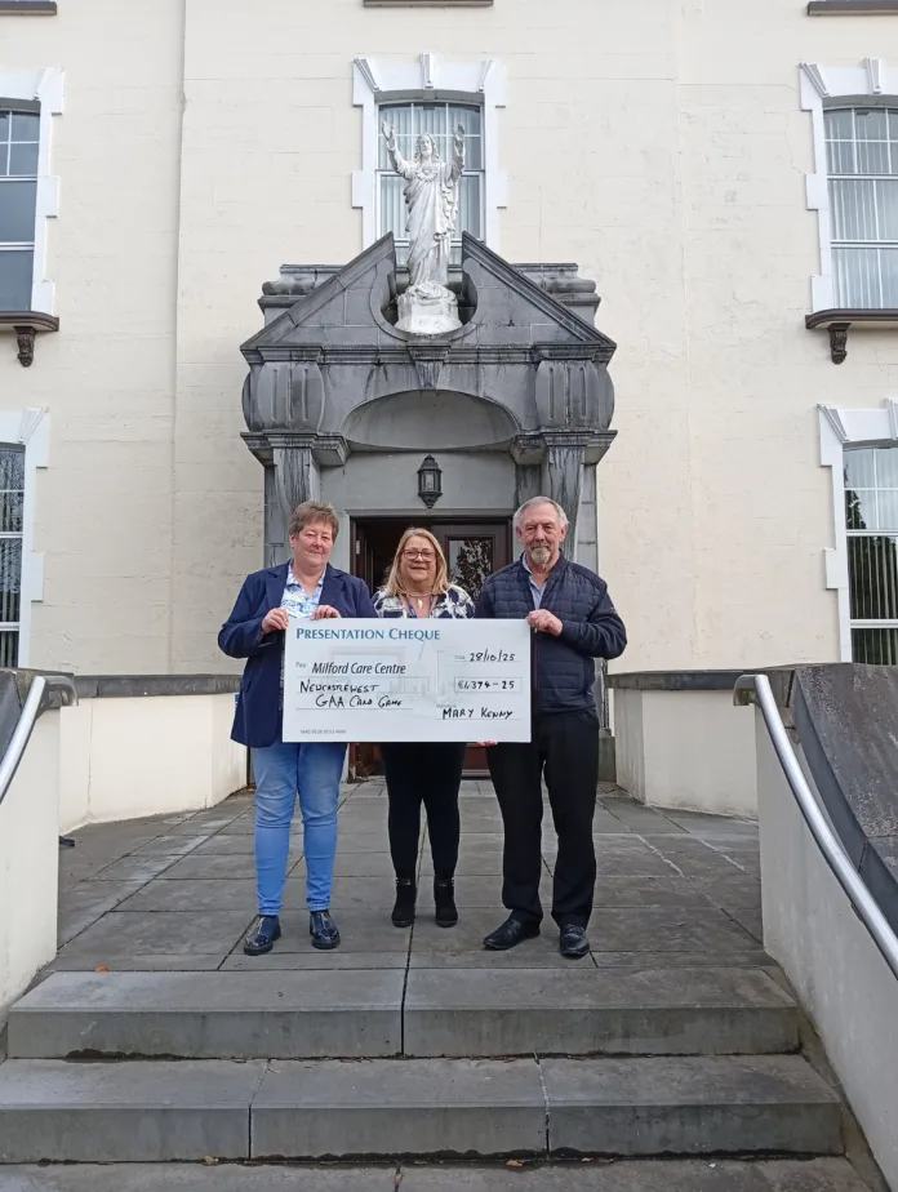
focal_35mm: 27
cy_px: 596
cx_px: 449
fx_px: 931
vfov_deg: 65.2
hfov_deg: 51.5
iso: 50
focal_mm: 3.98
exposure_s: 1/117
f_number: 1.8
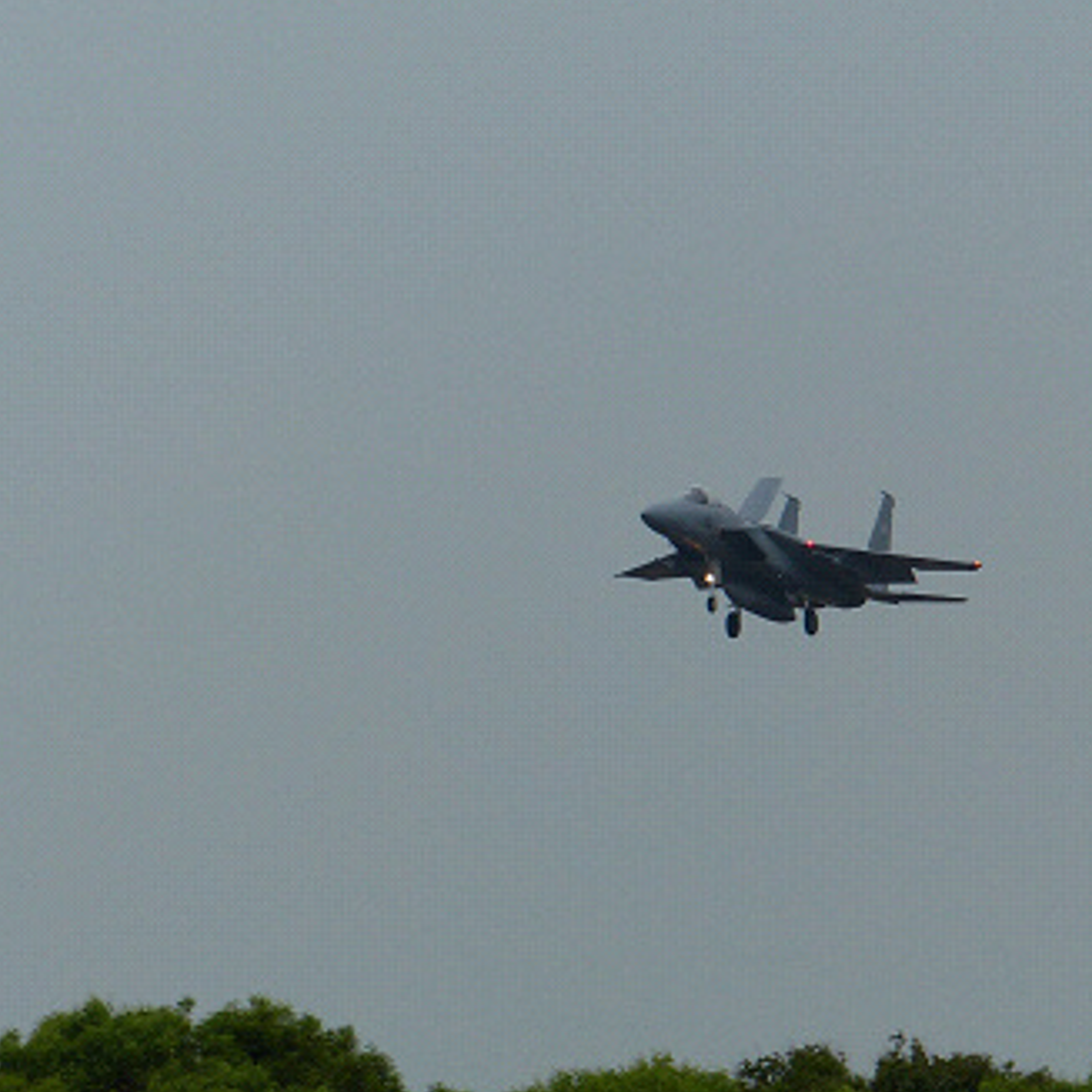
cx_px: 840
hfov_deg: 3.2
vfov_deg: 3.2
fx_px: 19344
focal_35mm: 542
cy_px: 459
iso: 100
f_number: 4
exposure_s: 1/800
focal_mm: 68.1
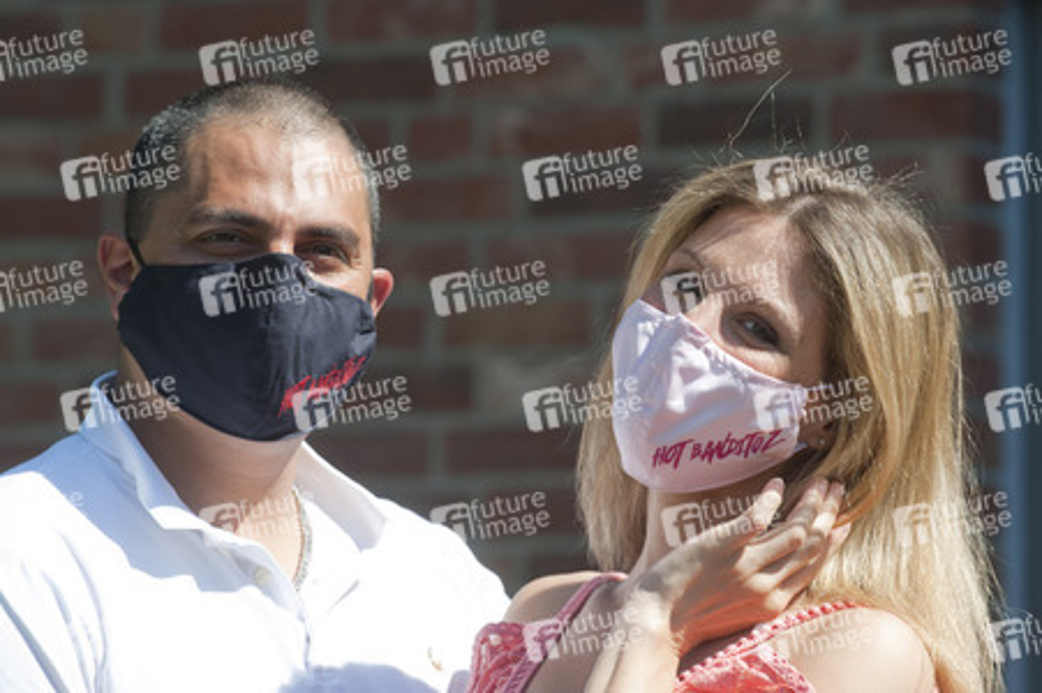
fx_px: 5495
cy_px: 346
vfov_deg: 7.2
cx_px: 521
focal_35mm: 190
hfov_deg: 10.8
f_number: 9
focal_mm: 190
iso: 200
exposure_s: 1/250
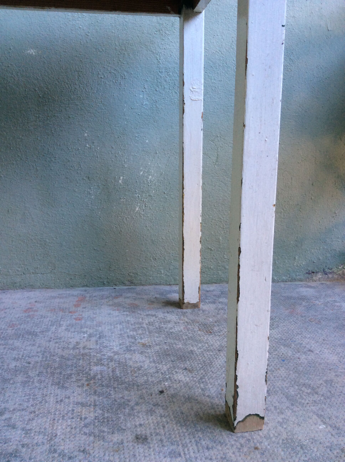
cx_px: 172
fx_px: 426
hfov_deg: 44.1
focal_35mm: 32
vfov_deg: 56.9
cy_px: 231
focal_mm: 3.3
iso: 64
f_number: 2.4
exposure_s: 1/25
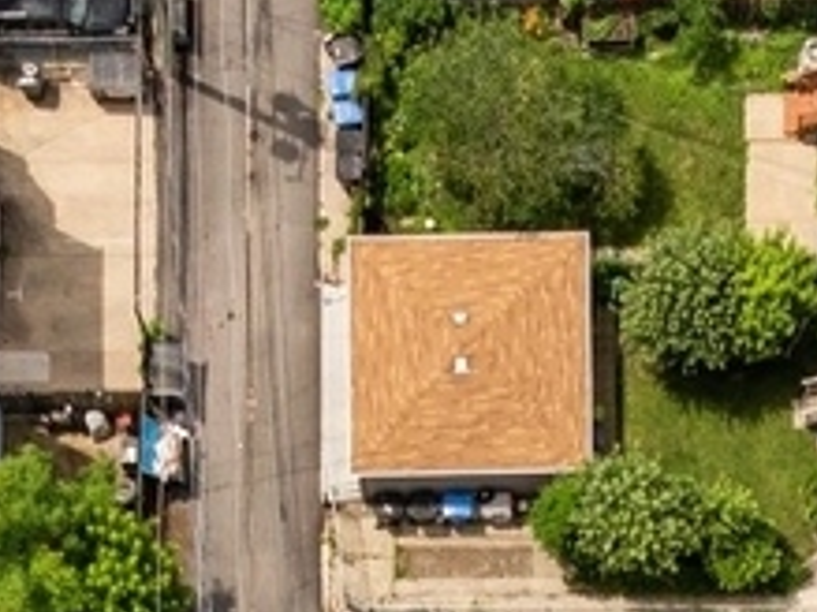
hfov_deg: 12.5
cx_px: 573
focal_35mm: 158
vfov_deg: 8.2
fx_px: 3727
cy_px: 1698
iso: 100
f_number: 2.8
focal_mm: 12.29
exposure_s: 1/2000
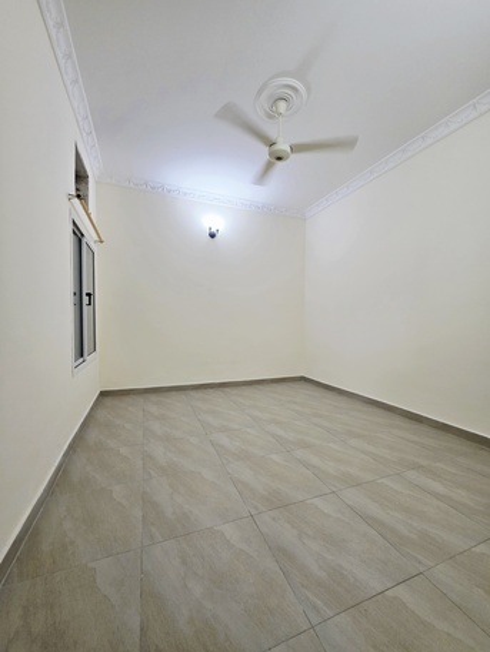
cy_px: 326
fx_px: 245
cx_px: 245
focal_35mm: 13
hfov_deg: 89.9
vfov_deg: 106.2
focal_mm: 2.2
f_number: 1.9
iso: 250
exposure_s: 1/101
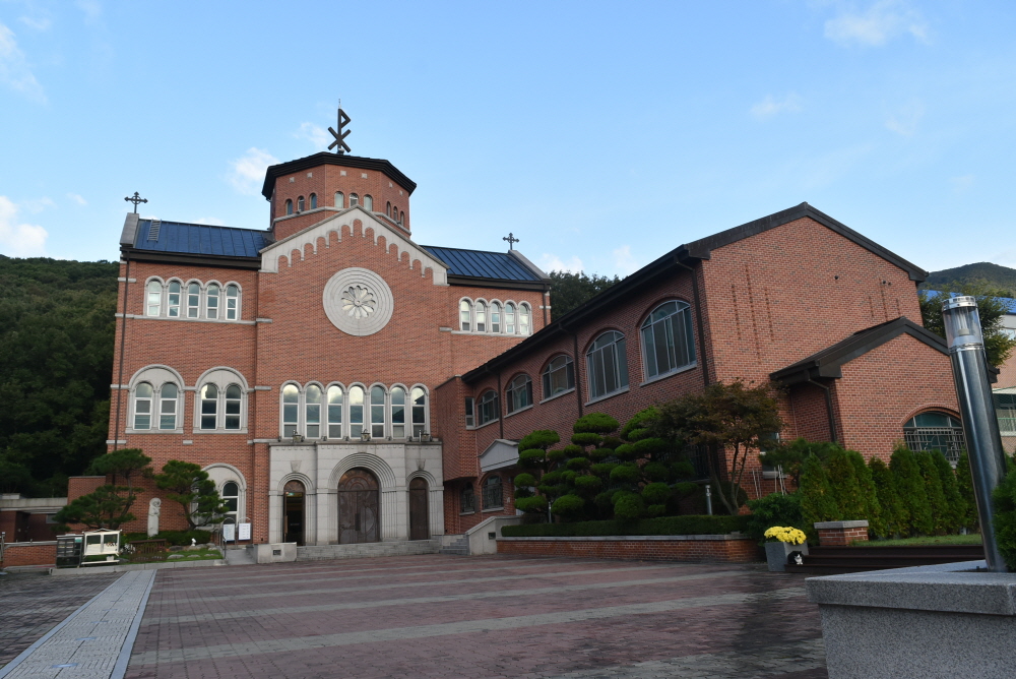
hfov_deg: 67.4
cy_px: 340
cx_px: 508
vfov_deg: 48.0
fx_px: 762
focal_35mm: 27
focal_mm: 18
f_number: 8
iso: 400
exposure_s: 1/250
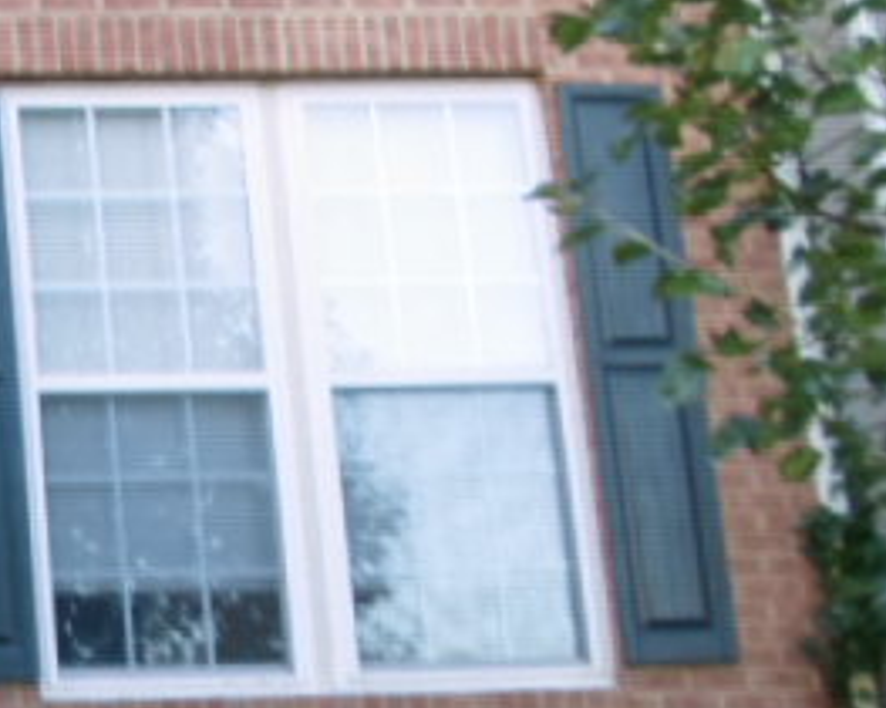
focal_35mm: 95
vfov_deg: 16.1
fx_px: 2489
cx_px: -435
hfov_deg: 18.0
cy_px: 206
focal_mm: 4.5
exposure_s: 1/90
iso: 80
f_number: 2.5
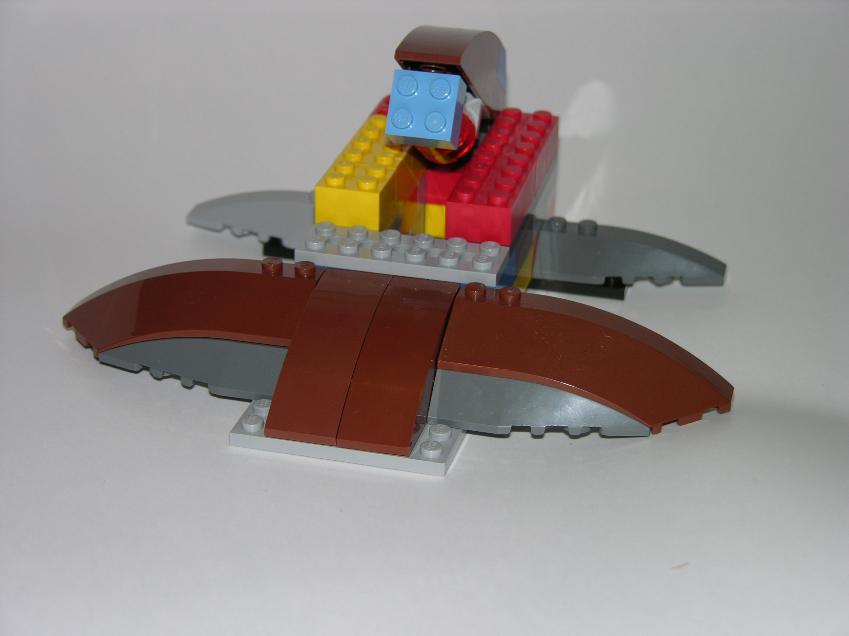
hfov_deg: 23.8
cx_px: 424
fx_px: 2011
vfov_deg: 18.0
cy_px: 318
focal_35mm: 82
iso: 50
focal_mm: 21
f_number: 3.5
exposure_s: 1/120
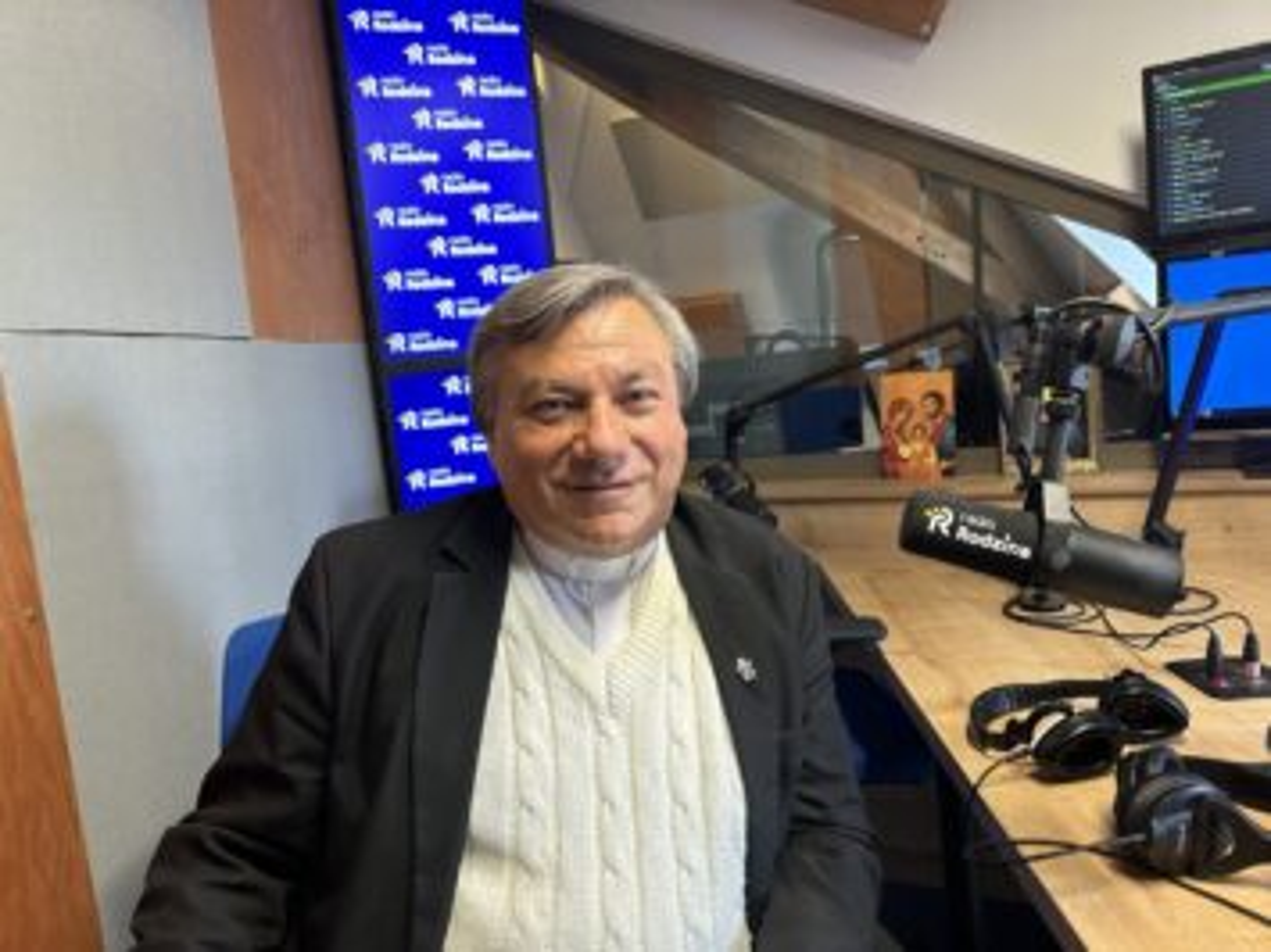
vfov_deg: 53.0
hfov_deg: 67.3
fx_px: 954
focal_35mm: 26
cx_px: 636
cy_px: 476
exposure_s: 1/50
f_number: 1.5
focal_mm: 5.7
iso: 160
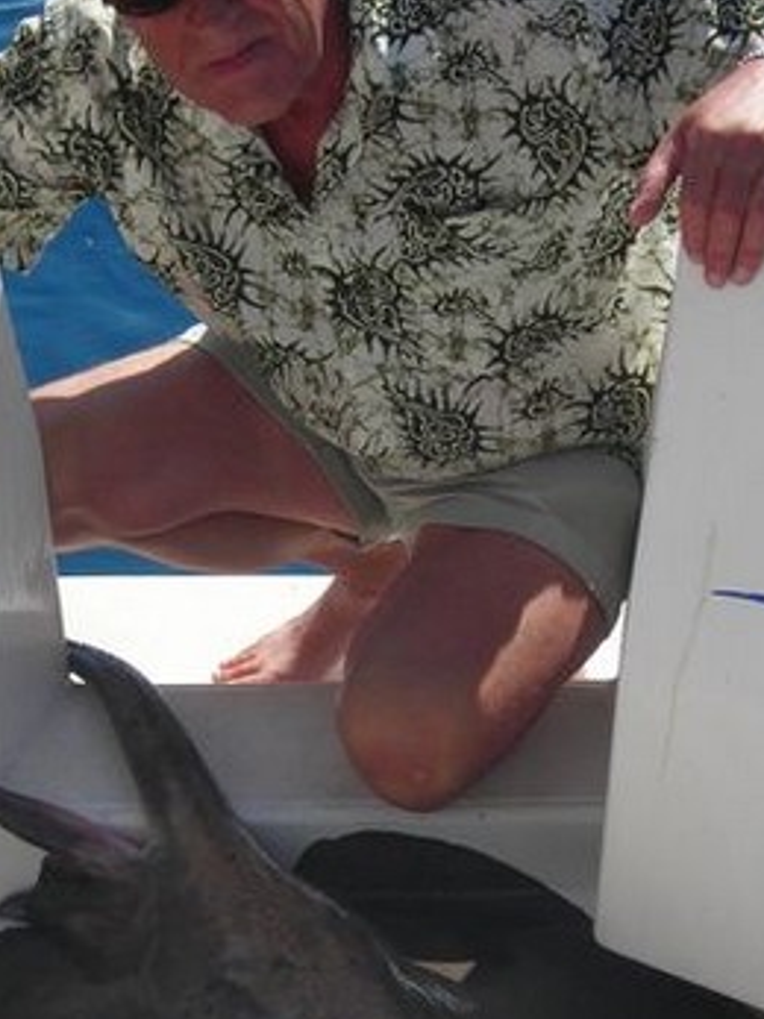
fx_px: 2945
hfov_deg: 14.8
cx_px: 408
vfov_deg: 19.6
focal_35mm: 100
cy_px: 623
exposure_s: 1/154
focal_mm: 9.1
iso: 50
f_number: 7.3
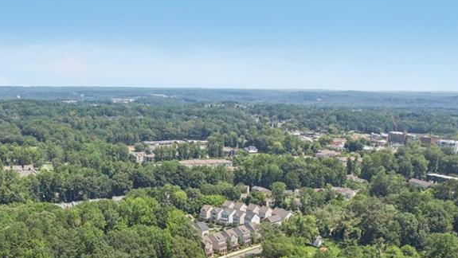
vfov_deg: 27.4
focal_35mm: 41
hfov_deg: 48.8
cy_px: 259
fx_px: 498
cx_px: 163
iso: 100
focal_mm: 8.4
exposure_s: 1/1500
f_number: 2.8
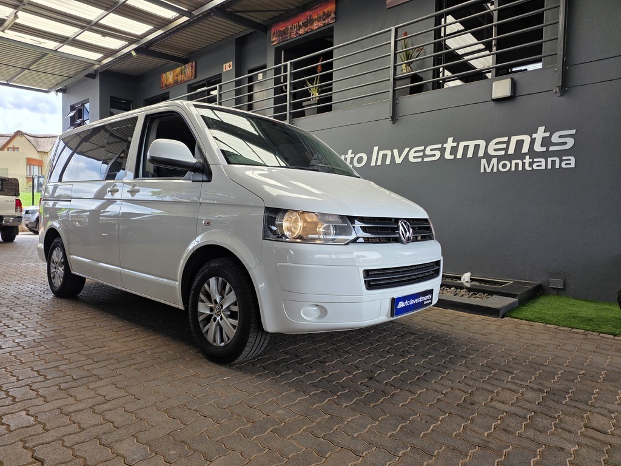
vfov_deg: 58.9
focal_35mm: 23
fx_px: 413
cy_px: 233
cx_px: 310
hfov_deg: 73.9
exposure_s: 1/359
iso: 25
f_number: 1.7
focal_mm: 6.25
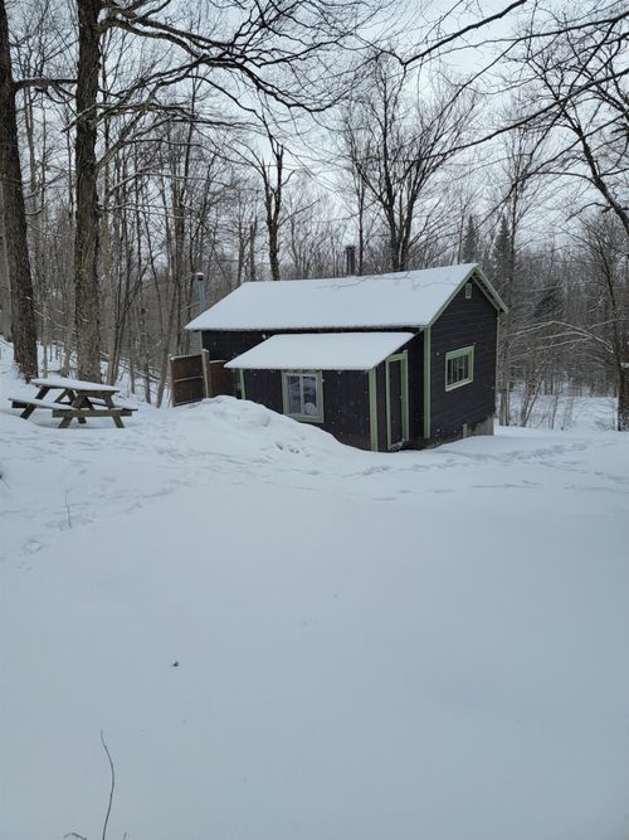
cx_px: 314
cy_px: 420
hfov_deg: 56.8
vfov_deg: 71.6
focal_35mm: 24
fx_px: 582
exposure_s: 1/692
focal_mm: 6.7
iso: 16
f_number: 1.8
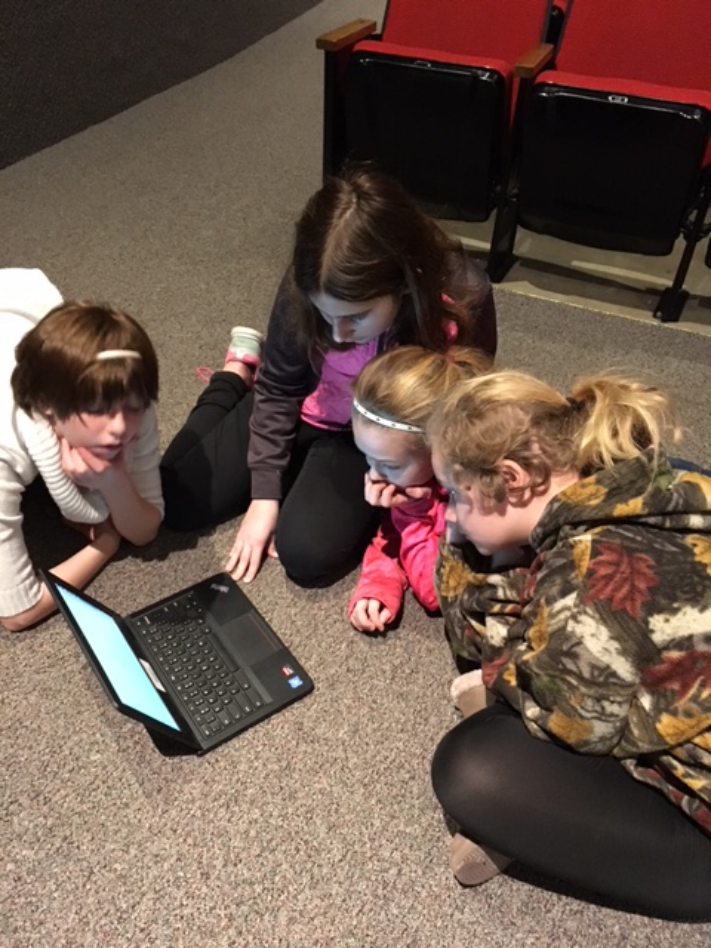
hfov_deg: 48.2
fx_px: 794
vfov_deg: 61.7
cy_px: 474
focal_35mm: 29
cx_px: 356
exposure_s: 1/15
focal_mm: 4.15
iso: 320
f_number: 2.2
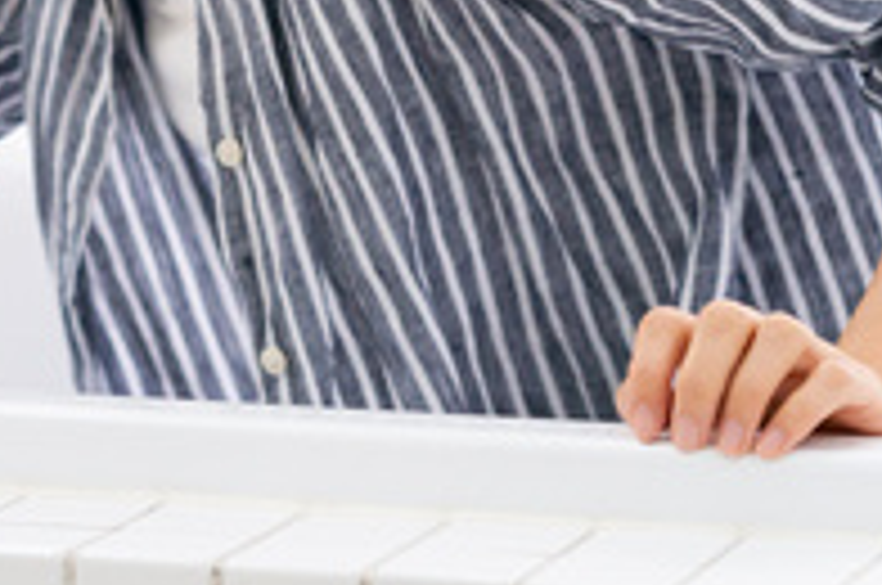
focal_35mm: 278
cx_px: -68
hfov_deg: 7.4
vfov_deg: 4.9
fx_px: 6800
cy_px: -176
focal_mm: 85
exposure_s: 1/640
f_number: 4
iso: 500
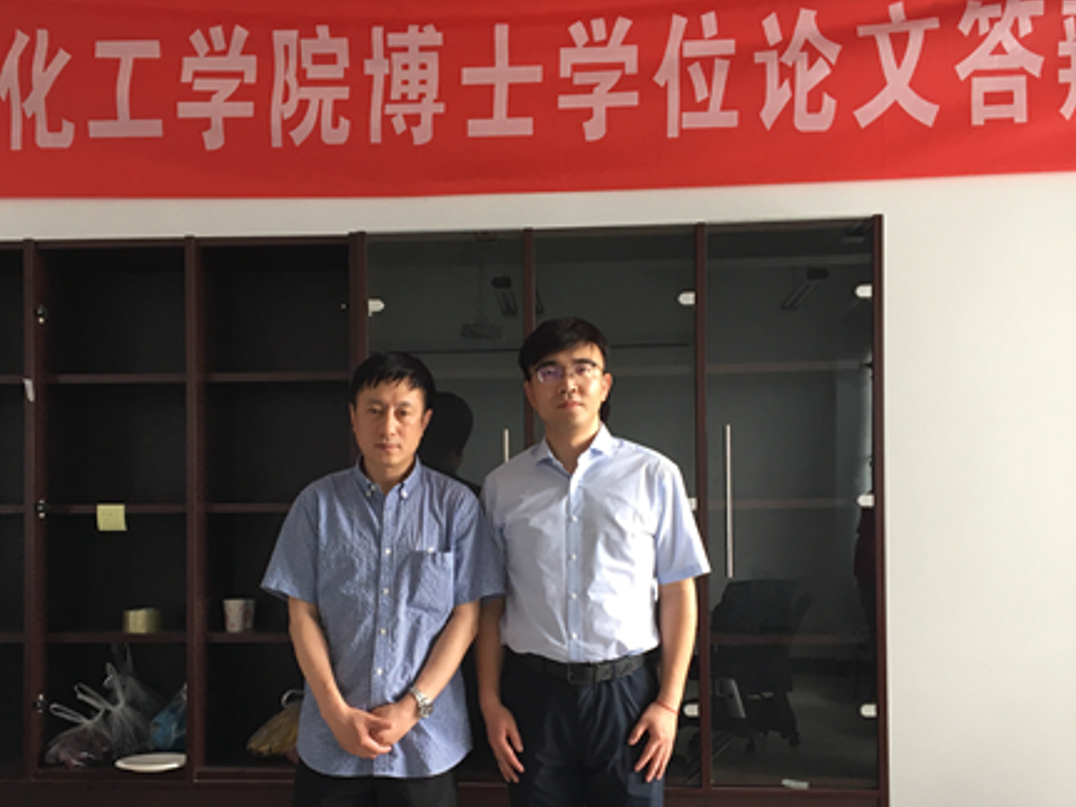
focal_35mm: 43
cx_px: 481
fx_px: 1337
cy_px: 508
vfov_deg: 33.4
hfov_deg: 43.8
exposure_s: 1/33
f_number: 2.2
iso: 64
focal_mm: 4.15
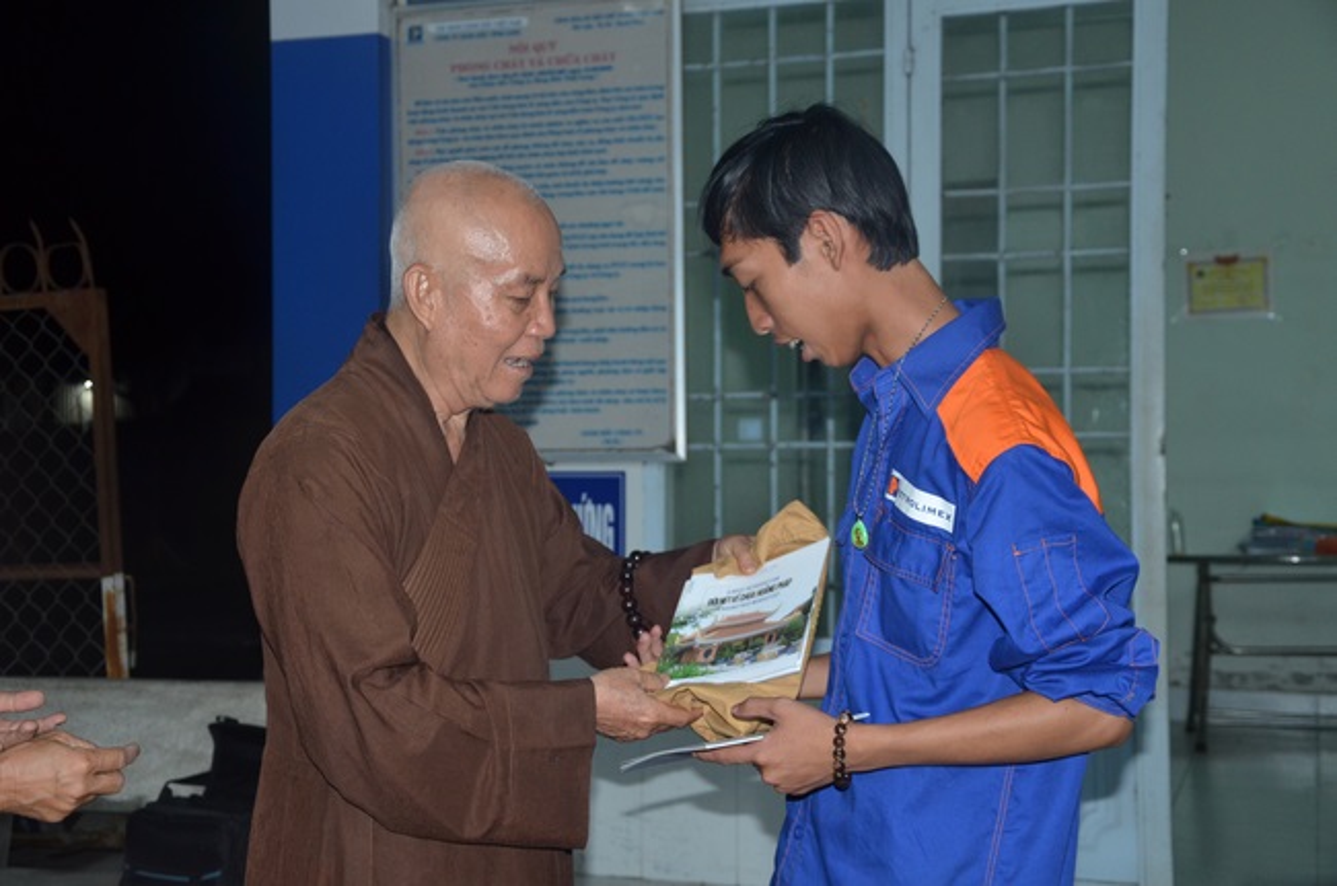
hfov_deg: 37.9
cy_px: 443
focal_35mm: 52
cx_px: 668
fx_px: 1946
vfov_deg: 25.7
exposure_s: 1/60
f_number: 5
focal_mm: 35
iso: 800
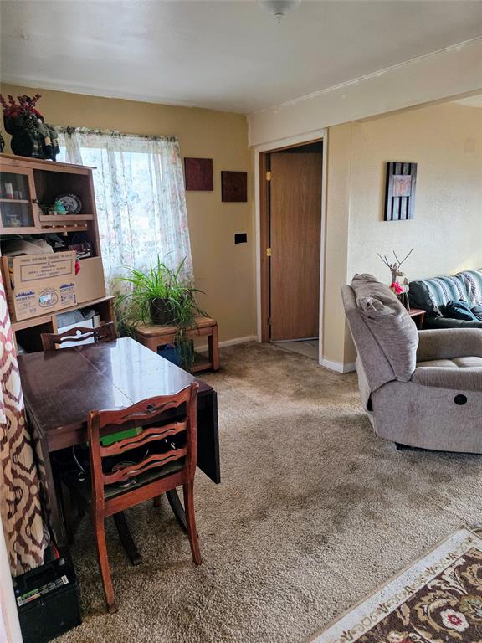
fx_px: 427
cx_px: 241
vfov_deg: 73.9
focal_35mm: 23
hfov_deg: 58.9
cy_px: 322
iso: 250
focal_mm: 6.3
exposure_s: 1/120
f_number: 1.7
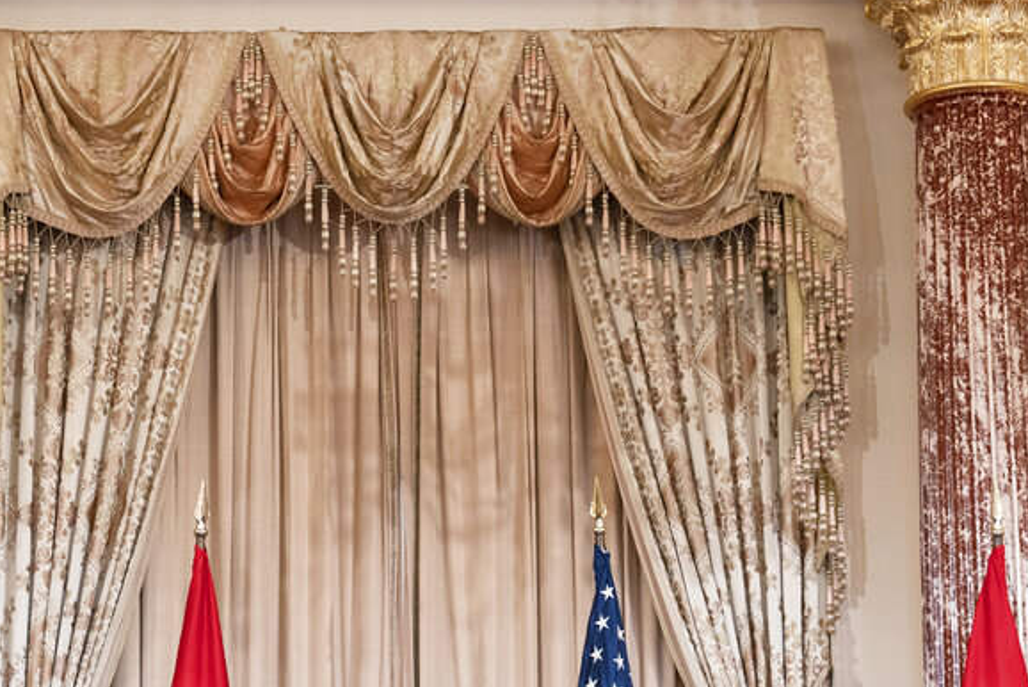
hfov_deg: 18.9
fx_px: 3085
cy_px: 512
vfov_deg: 12.7
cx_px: 393
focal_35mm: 108
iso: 2000
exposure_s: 1/200
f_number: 4.5
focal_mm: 61
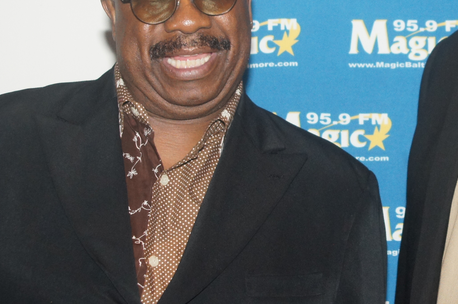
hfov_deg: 16.3
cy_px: 101
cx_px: 371
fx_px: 1591
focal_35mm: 125
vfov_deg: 10.9
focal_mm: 35
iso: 800
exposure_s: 1/60
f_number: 5
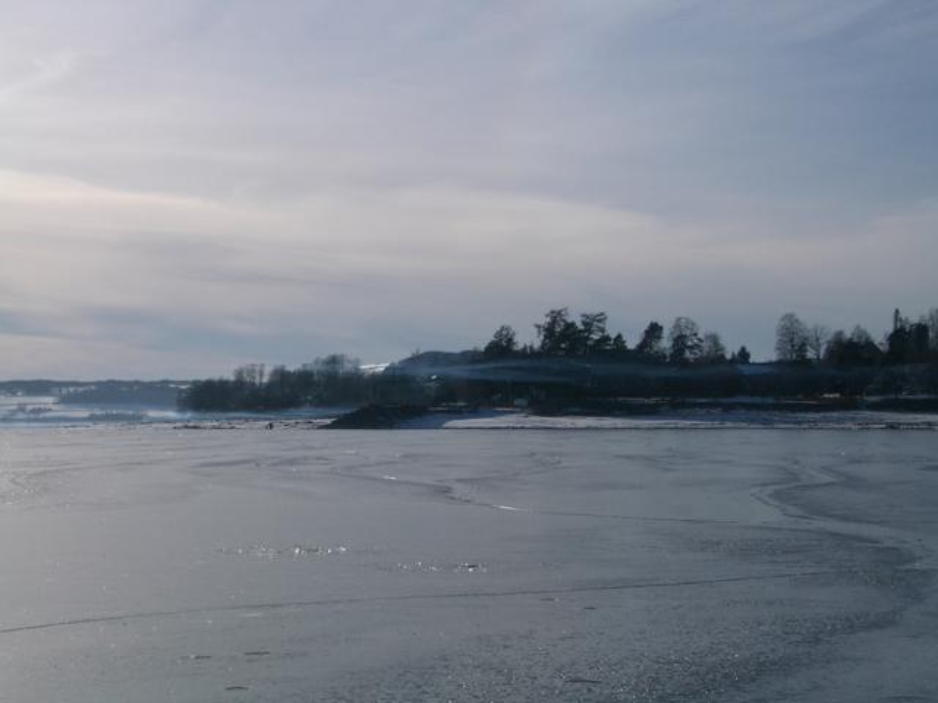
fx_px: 2005
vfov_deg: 19.9
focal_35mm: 74
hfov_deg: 26.3
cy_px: 352
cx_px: 469
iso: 50
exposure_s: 1/800
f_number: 6.2
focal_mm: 12.2
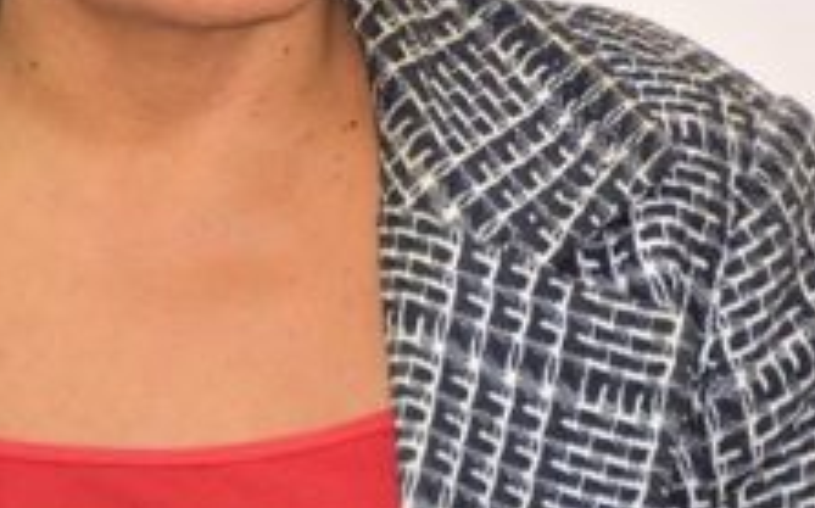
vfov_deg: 1.5
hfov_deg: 2.5
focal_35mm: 850
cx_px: 376
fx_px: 18859
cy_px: 11
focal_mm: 165
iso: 720
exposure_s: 1/60
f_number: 5.3
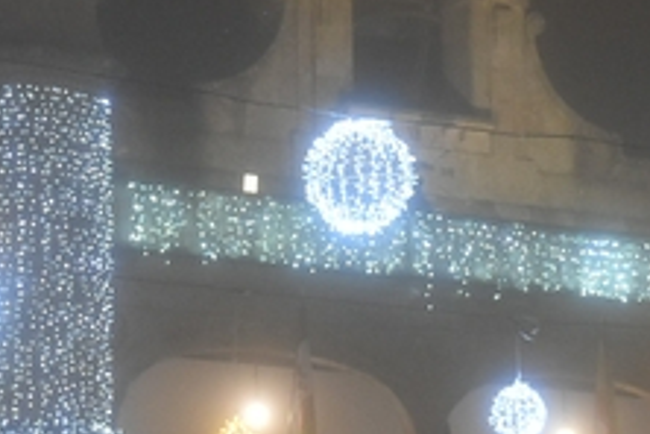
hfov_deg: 9.9
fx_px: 3737
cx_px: 322
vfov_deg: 6.6
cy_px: 70
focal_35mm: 207
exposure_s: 1/60
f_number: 4.2
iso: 1600
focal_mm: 34
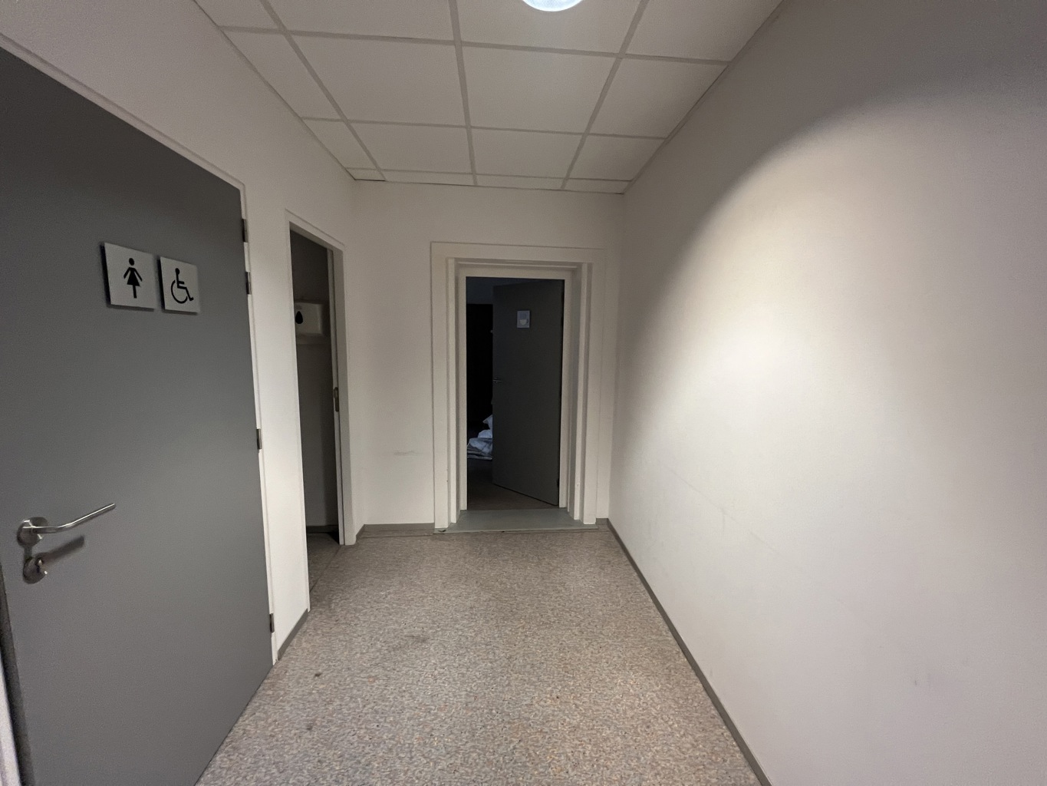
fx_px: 393
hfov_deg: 106.2
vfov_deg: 89.9
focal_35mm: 13
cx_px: 524
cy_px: 393
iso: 200
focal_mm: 1.57
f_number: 1.8
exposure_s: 1/50
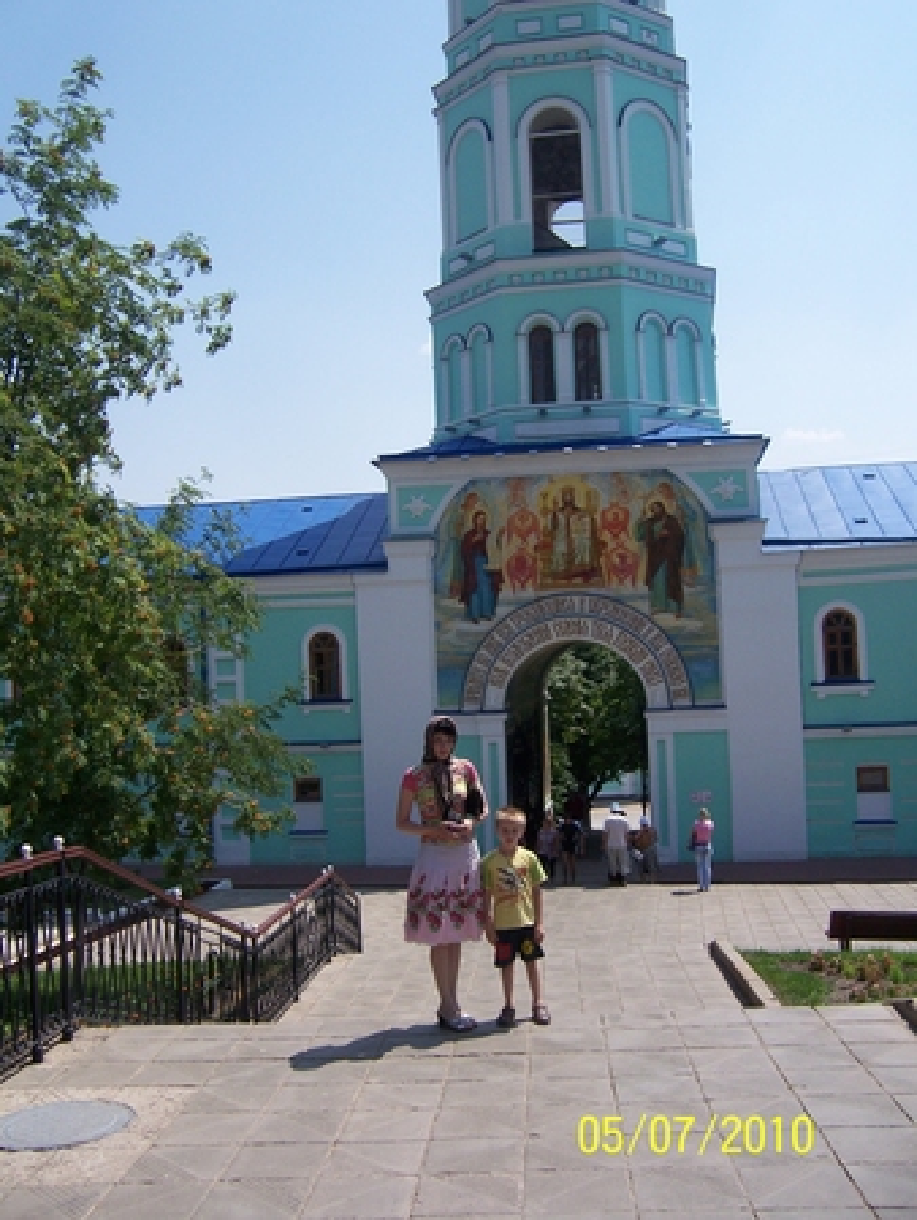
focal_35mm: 33
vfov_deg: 55.3
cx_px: 458
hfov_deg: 43.0
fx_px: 1164
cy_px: 610
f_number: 4
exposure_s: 1/750
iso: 80
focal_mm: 5.5
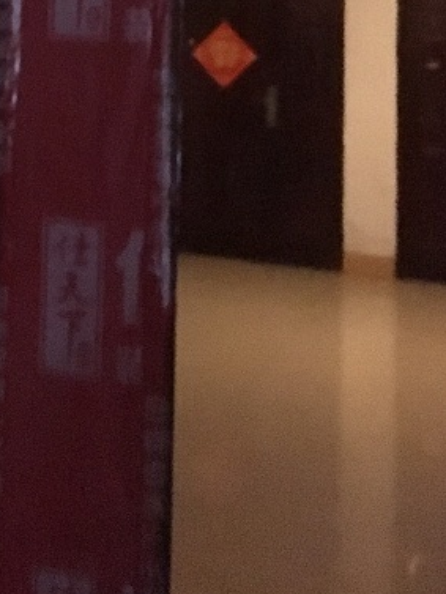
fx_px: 1408
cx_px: -52
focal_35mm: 82
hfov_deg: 17.4
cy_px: -156
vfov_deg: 21.7
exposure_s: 1/17
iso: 2000
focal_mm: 4.15
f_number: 2.2
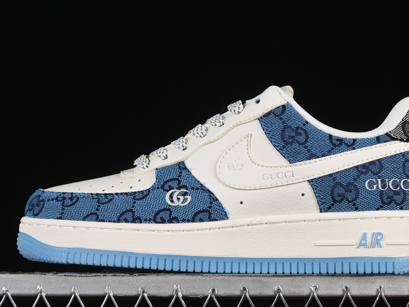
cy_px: 147
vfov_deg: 13.7
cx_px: 227
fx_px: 1276
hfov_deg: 18.2
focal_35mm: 108
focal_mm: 50
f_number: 8
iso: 160
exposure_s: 1/80
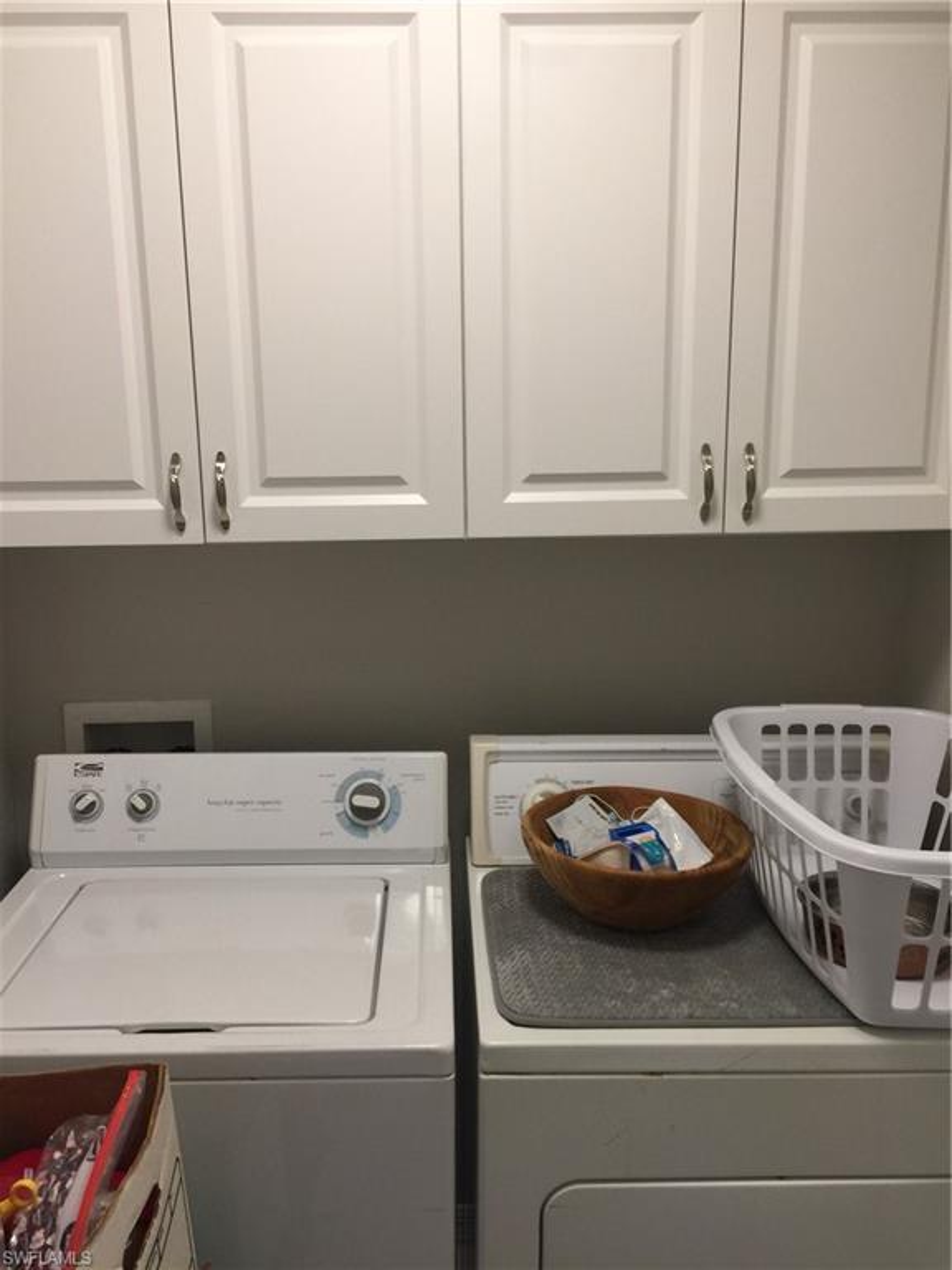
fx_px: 1063
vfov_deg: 61.7
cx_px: 476
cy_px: 635
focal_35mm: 29
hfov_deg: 48.2
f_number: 2.2
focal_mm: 4.15
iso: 40
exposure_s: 1/30
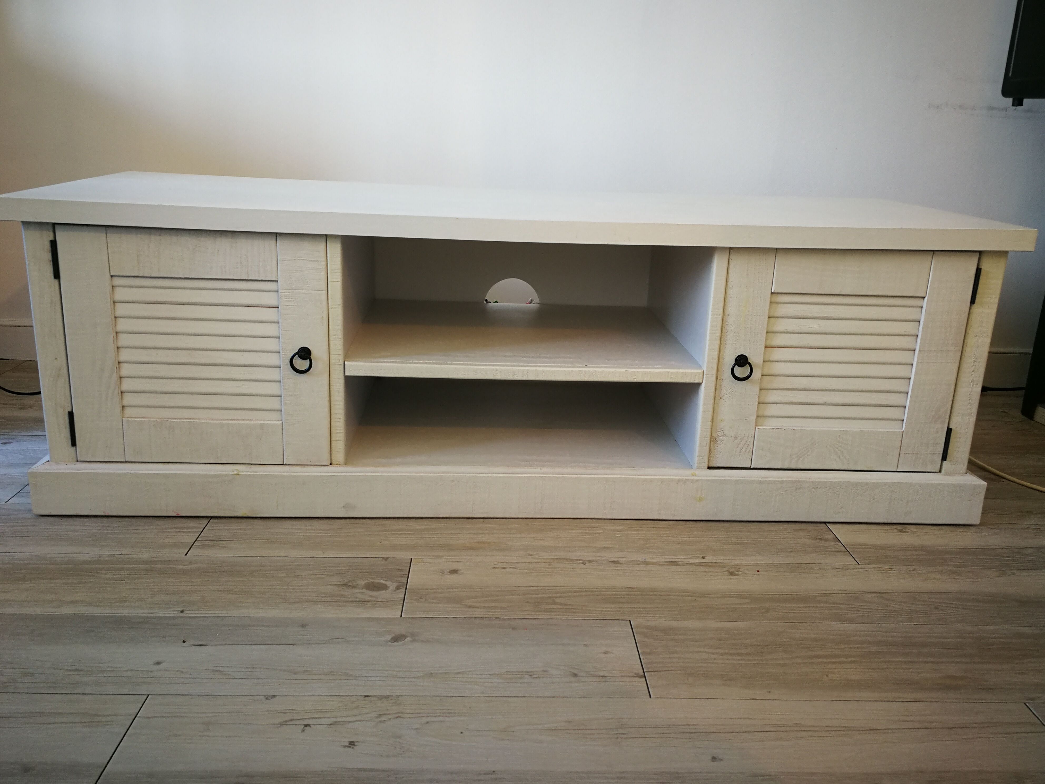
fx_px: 845
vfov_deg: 49.7
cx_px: 522
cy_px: 392
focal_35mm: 28
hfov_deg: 63.4
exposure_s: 1/33.3
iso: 160
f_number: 2.2
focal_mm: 3.95
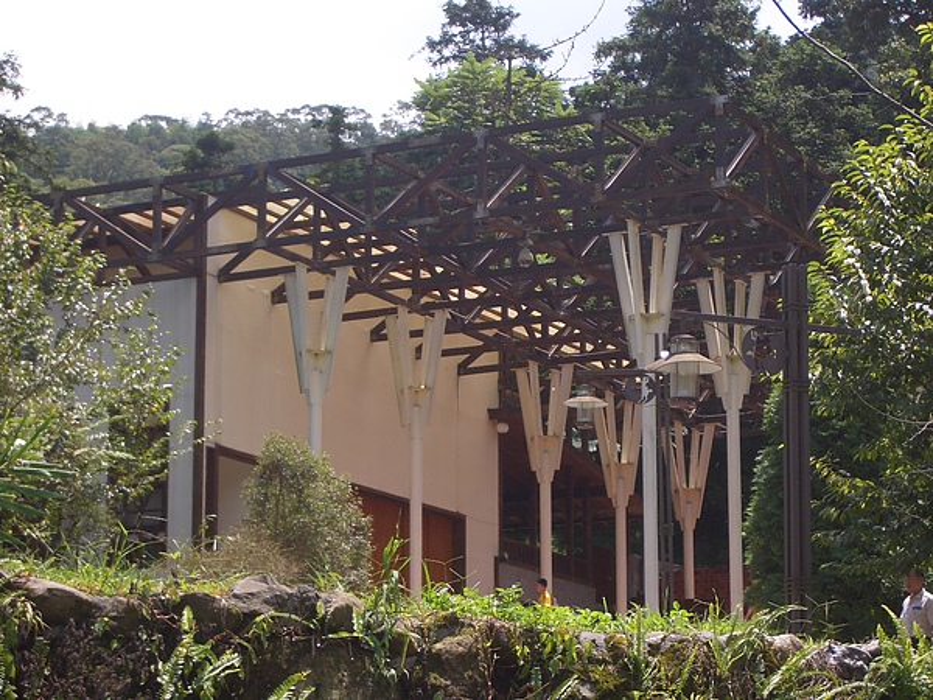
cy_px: 350
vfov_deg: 14.1
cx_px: 466
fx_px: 2830
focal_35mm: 105
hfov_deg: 18.7
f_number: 4.8
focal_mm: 17.4
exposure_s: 1/250
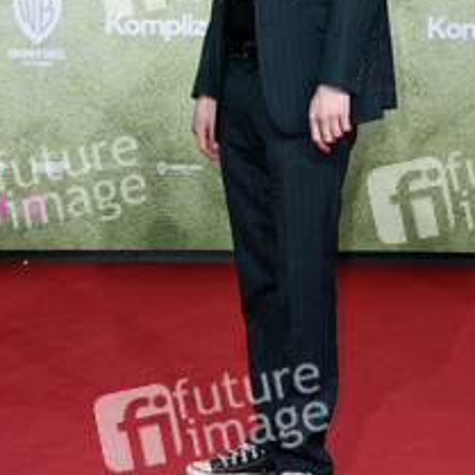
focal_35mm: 127
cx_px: 277
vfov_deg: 13.6
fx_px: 1972
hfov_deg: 13.7
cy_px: 77
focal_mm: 78
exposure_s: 1/250
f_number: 5.6
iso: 640
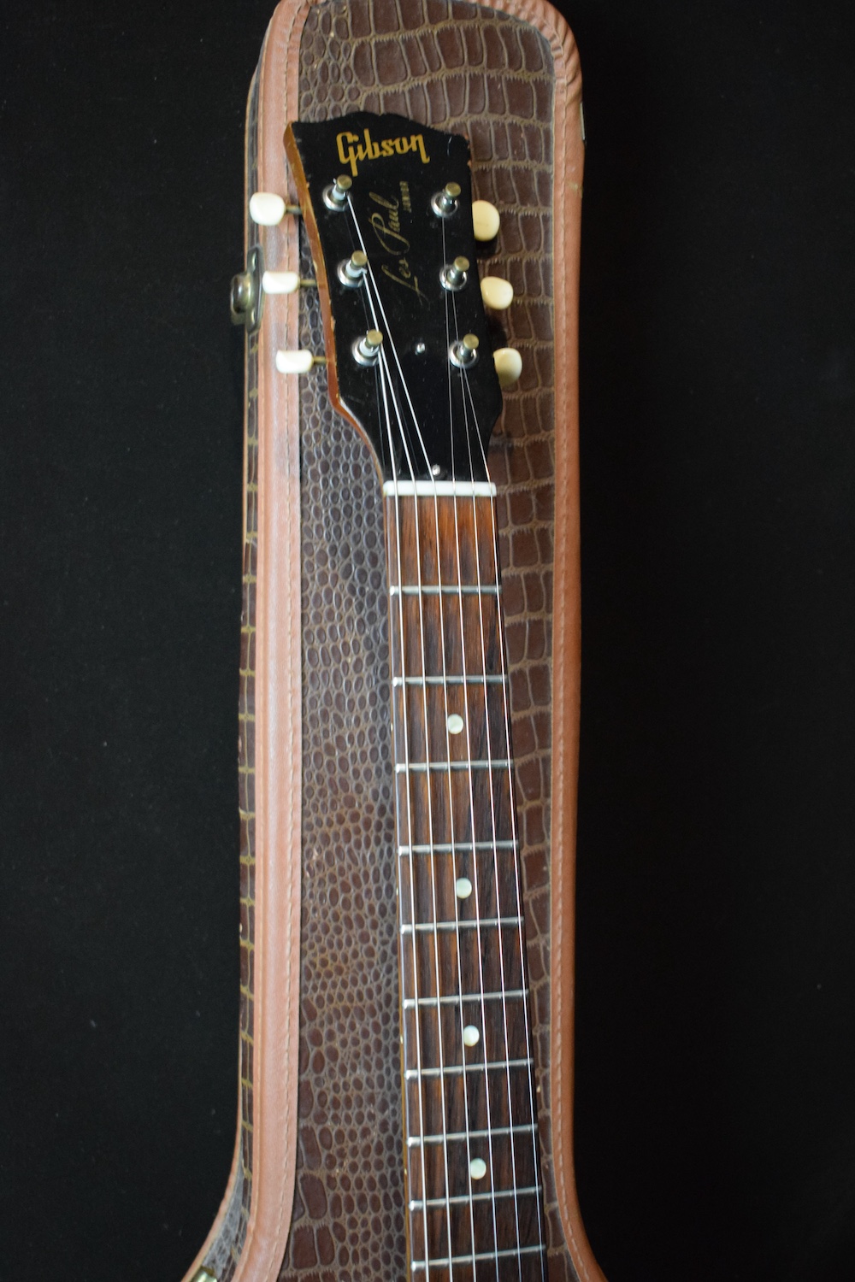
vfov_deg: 41.1
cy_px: 641
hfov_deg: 28.1
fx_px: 1710
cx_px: 428
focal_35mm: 48
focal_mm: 32
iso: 3600
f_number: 4.5
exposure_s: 1/60
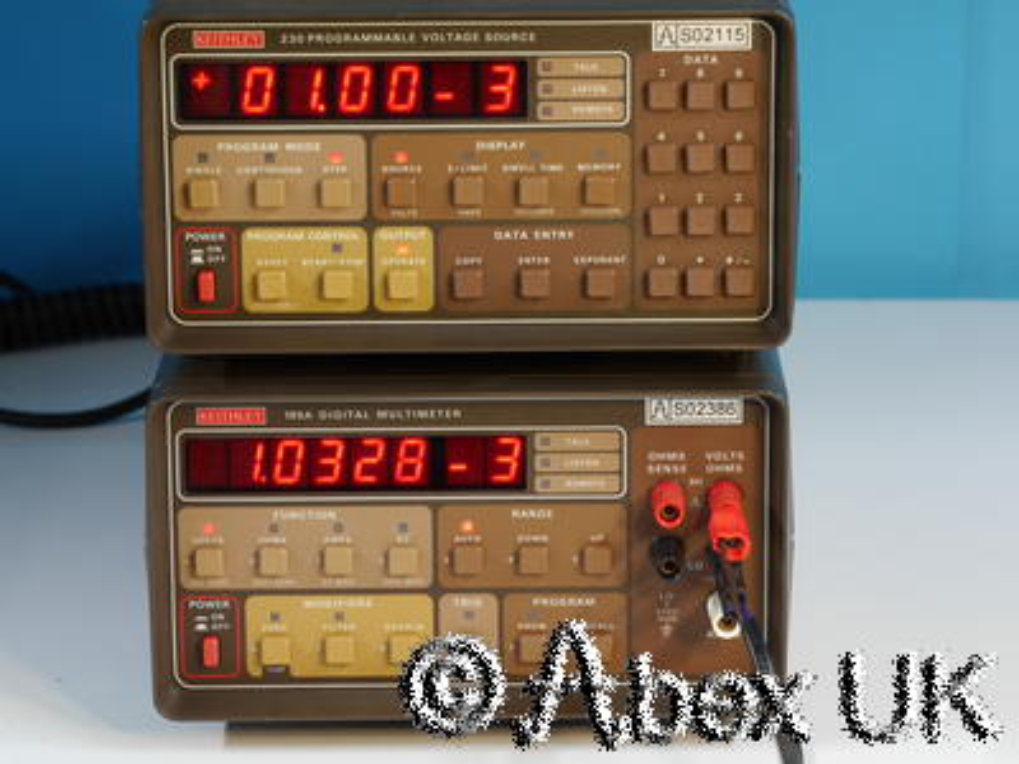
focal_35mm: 146
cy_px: 382
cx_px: 510
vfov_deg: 10.2
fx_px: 4298
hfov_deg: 13.5
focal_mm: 73
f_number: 8
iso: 200
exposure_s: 1/2.5
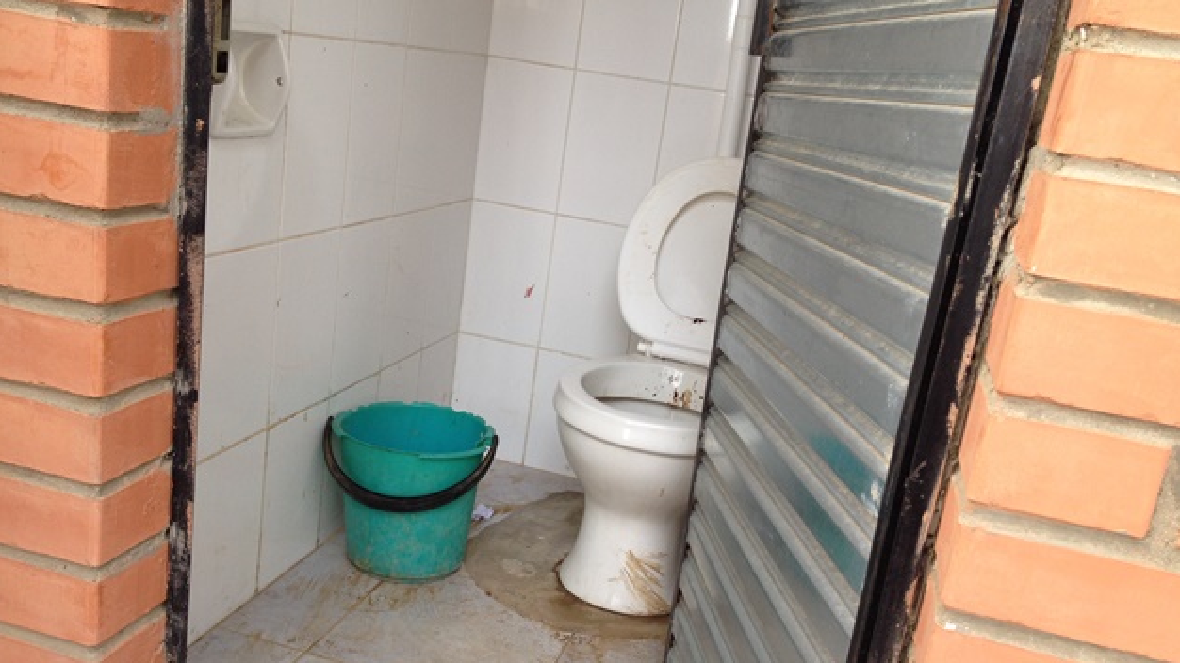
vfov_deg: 30.4
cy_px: 377
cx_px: 584
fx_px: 1220
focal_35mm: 39
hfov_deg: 51.6
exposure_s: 1/40
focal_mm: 4.28
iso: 50
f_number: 2.4
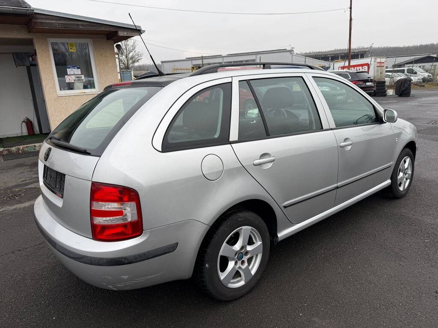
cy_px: 164
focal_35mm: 24
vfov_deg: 56.8
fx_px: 304
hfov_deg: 71.6
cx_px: 219
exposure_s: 1/671
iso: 80
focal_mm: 6.76
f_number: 1.78
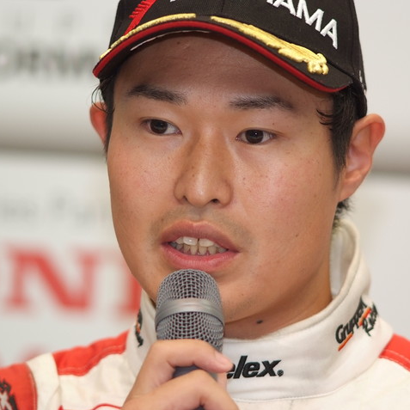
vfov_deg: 5.1
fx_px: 4636
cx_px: 216
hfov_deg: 5.1
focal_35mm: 346
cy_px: 205
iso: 800
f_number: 2.8
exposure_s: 1/125
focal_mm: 180
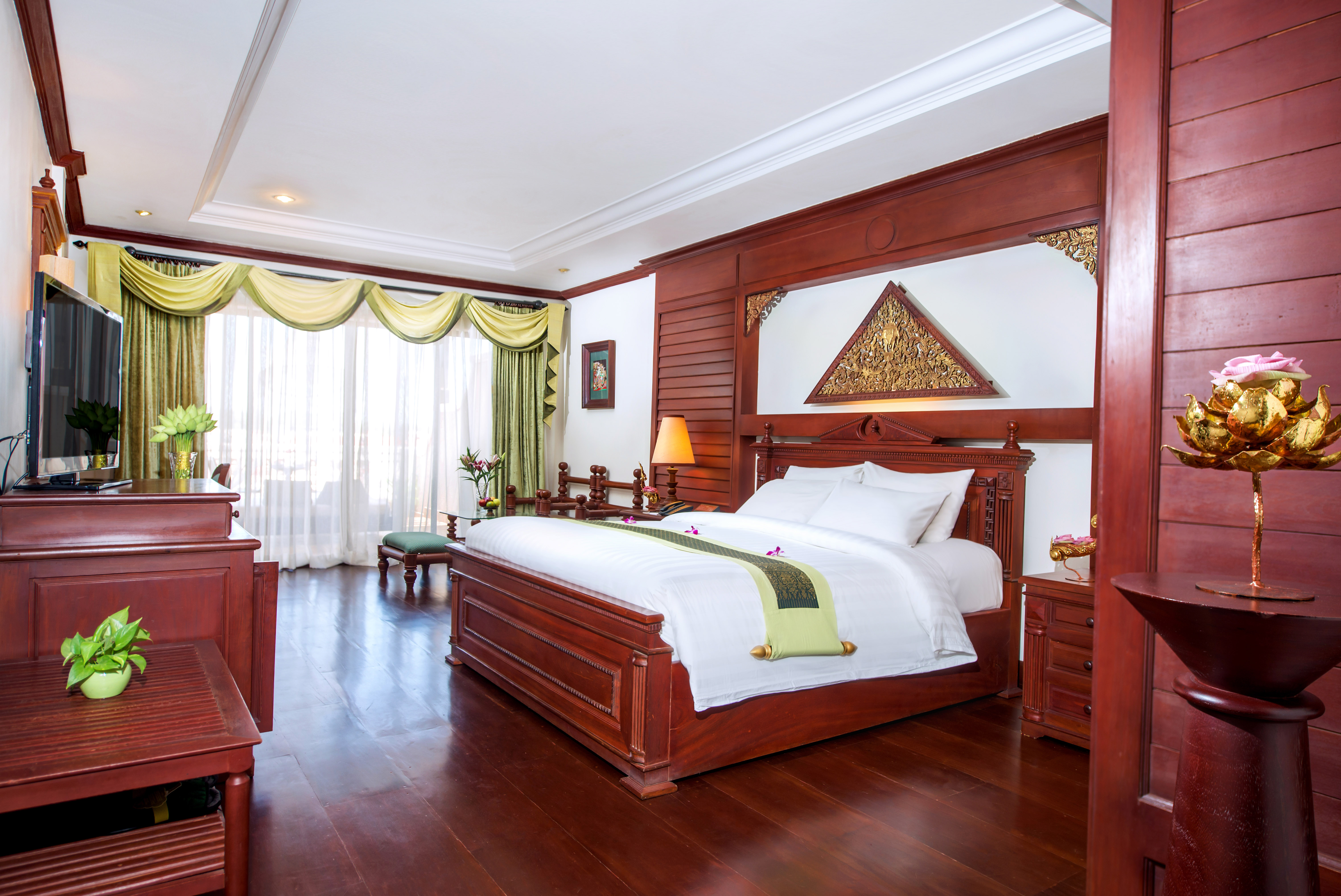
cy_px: 448
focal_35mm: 22
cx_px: 670
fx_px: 820
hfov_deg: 78.6
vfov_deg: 57.3
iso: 250
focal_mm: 22
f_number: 2.8
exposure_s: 1/60
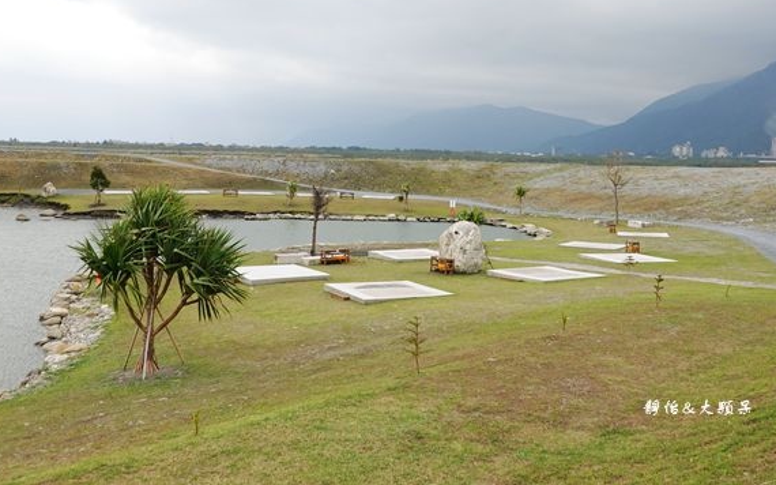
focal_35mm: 36
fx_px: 761
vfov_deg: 35.2
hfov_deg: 54.0
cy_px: 193
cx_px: 402
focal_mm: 11.52
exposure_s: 1/640
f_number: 4
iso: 125
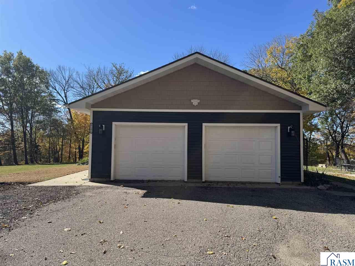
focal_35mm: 24
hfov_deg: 71.6
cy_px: 133
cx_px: 178
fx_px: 246
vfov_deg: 56.8
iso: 80
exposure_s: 1/2041
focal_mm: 6.76
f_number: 1.78
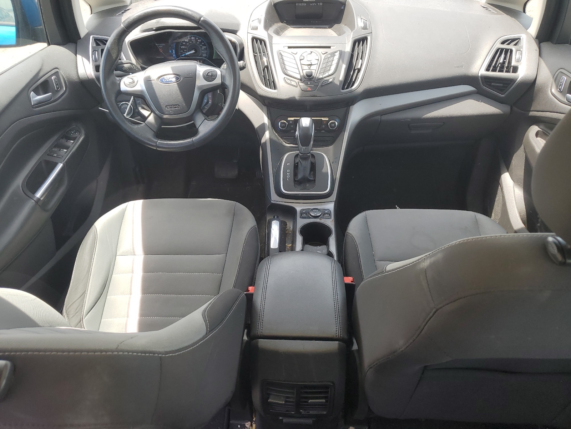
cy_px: 214
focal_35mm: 26
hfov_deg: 67.3
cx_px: 286
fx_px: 429
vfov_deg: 53.1
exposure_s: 1/312
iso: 50
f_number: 1.5
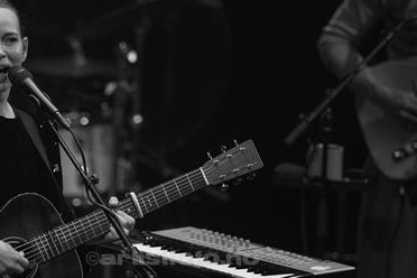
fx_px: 6718
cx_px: 94
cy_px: 177
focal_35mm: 580
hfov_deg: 3.6
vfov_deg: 2.4
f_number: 2.8
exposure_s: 1/320
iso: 6400
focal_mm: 300
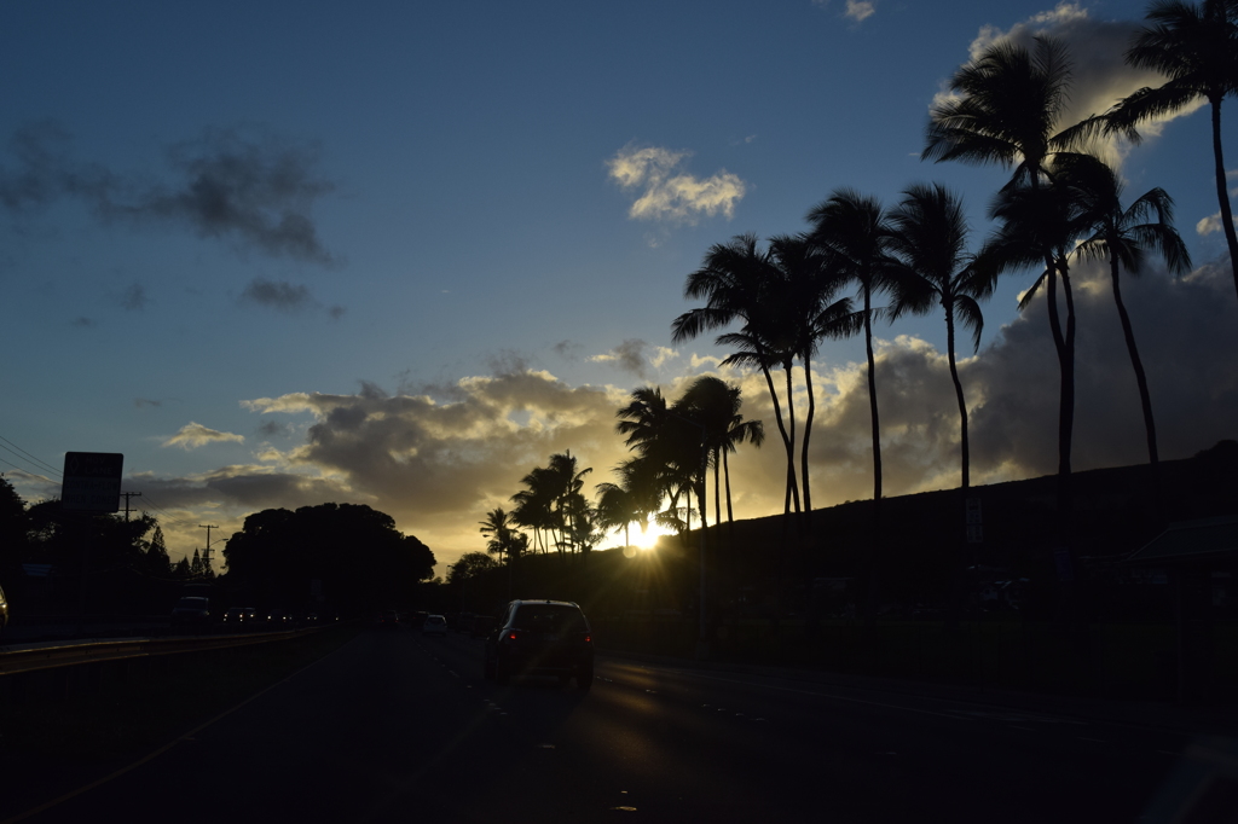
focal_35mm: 39
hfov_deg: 49.6
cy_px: 412
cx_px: 619
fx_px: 1341
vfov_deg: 34.2
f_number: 8
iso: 200
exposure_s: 1/1600
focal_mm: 26
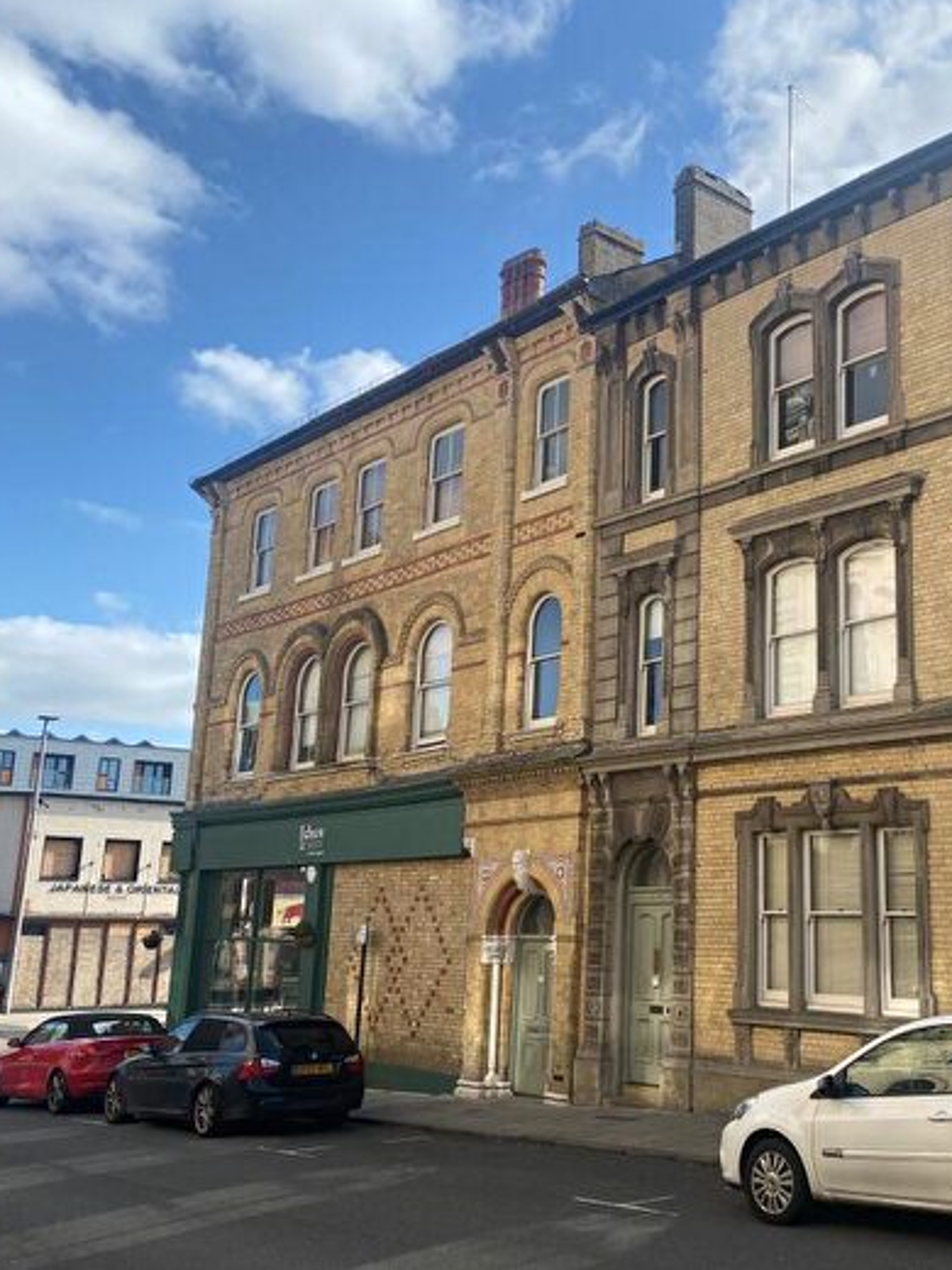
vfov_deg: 52.6
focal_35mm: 35
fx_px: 1283
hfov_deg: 39.3
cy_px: 631
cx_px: 747
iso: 32
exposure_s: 1/1629
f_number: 1.8
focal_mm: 4.25
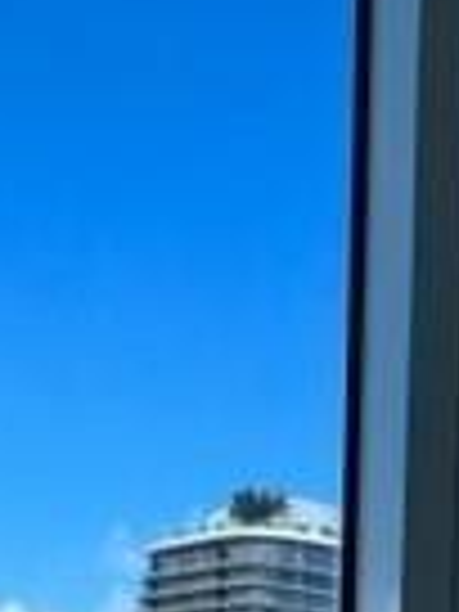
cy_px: 1080
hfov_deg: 22.9
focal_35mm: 61
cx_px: 482
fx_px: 1078
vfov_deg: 21.6
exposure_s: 1/727
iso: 32
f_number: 1.8
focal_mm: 1.57
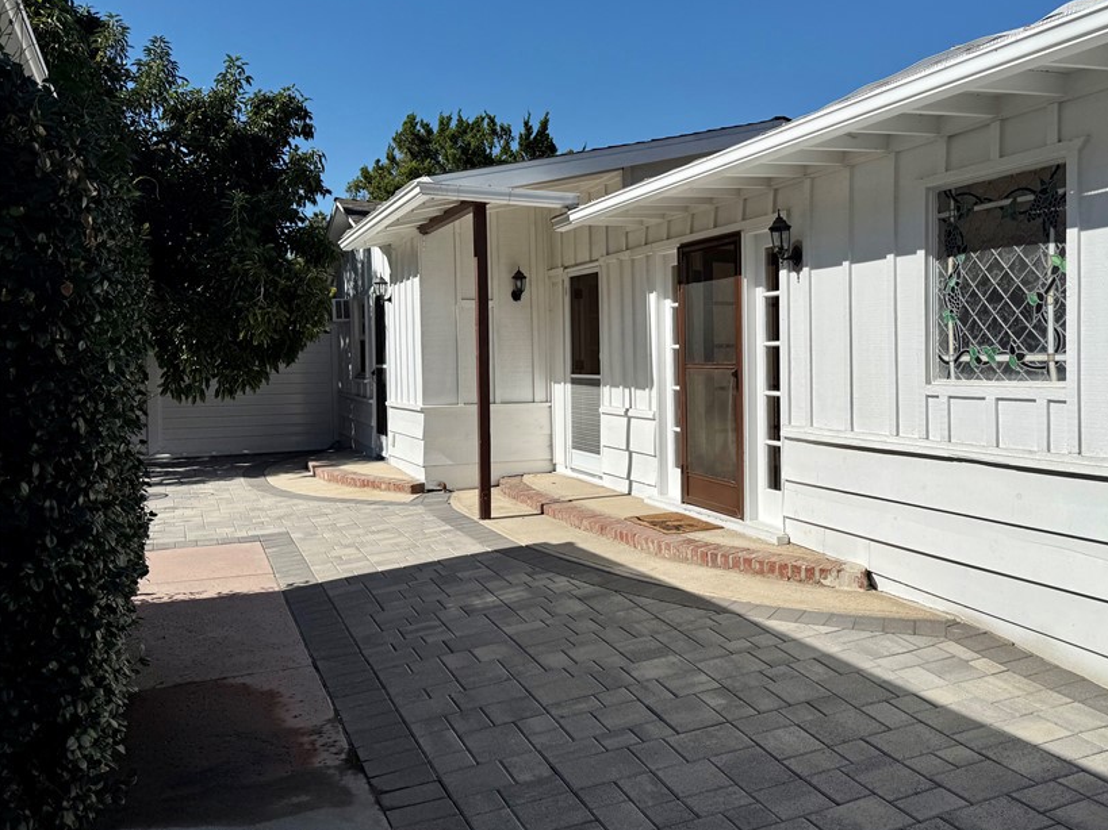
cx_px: 685
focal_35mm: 30
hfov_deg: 59.3
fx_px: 960
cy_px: 374
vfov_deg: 46.7
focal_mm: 6.76
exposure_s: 1/14286
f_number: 1.78
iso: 80
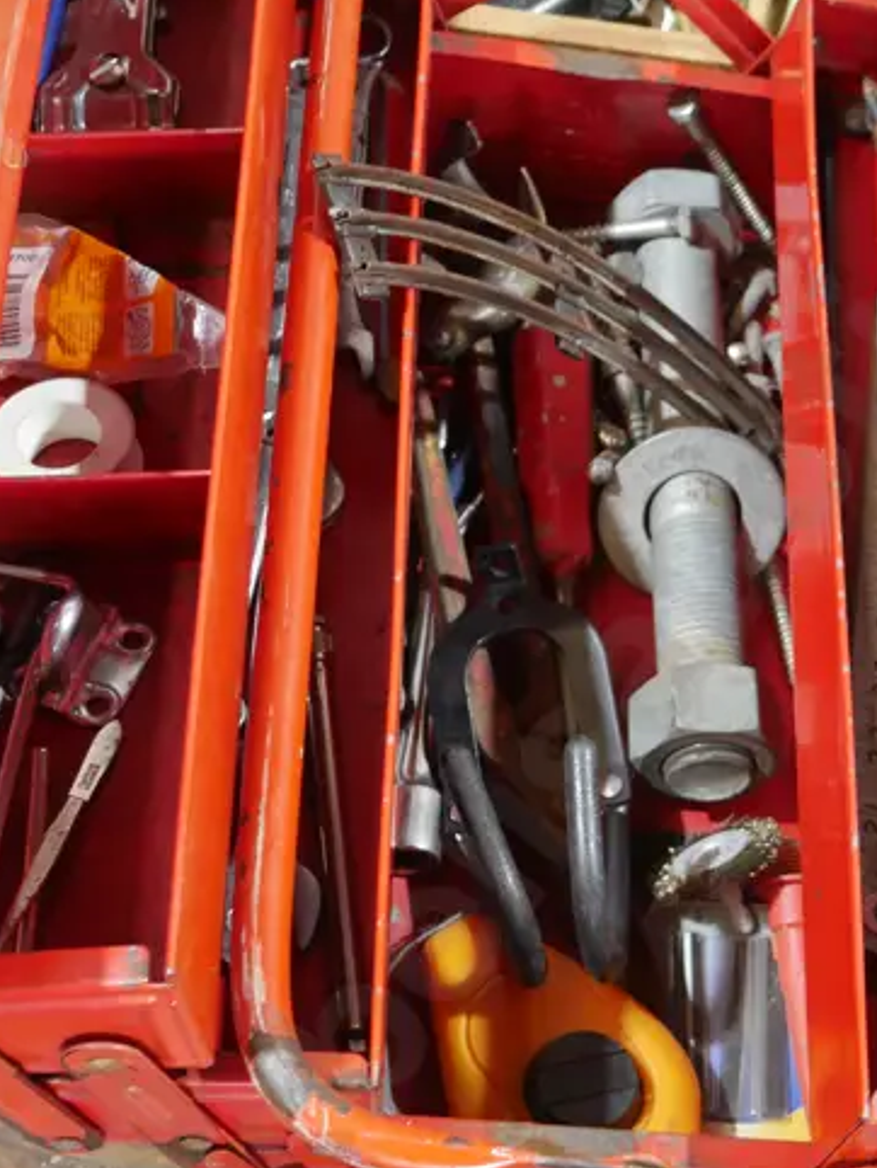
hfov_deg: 21.3
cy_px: 555
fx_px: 2295
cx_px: 730
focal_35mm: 68
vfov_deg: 28.5
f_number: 3.6
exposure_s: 1/60
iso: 1000
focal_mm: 16
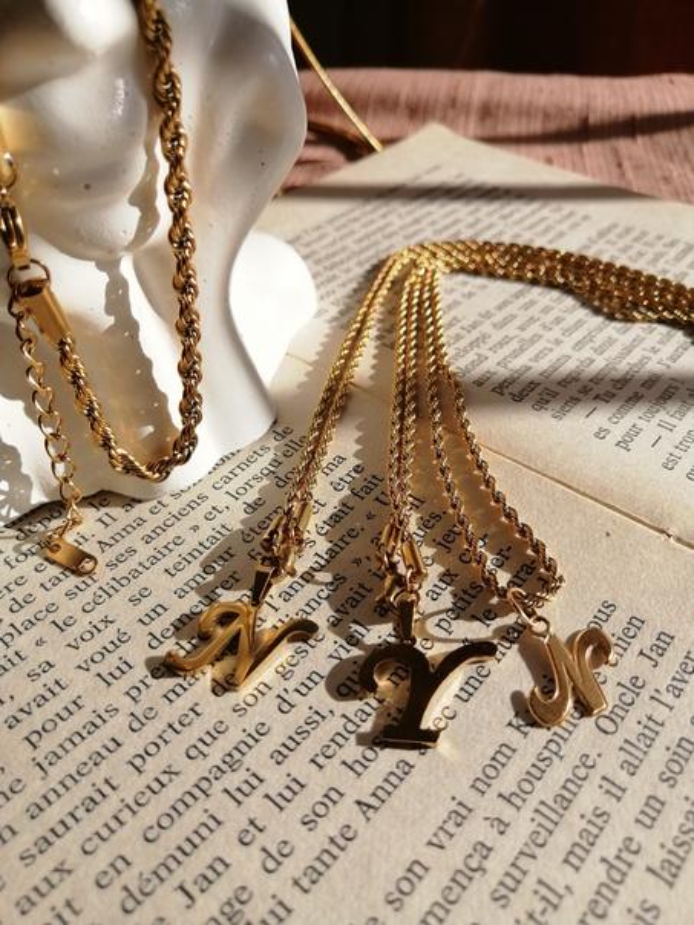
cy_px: 462
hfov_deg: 53.1
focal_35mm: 26
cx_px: 347
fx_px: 695
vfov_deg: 67.3
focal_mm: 3.96
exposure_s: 1/1912
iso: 50
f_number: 1.8
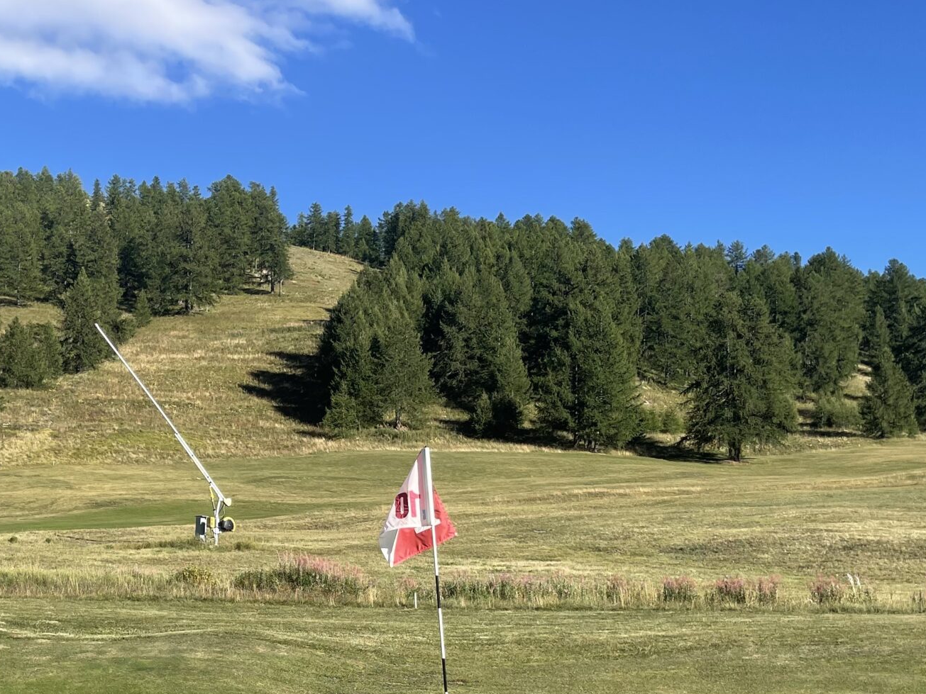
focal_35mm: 51
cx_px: 334
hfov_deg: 37.2
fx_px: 1364
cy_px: 646
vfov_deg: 27.4
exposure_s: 1/2049
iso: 32
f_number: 1.6
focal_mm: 5.1
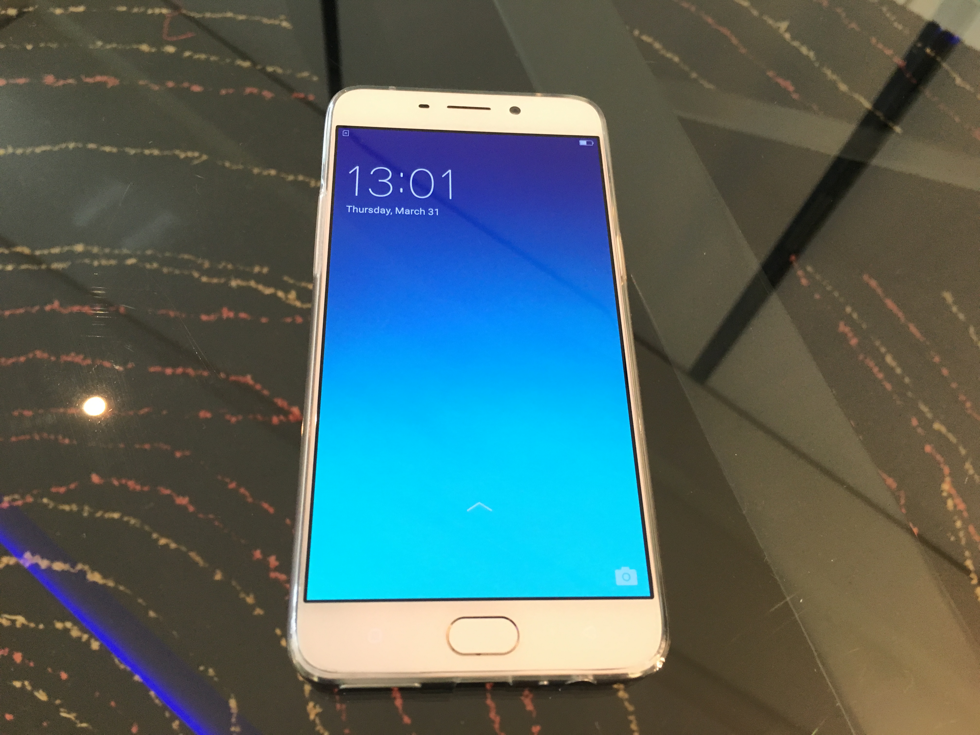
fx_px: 821
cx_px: 490
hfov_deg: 61.7
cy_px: 368
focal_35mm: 29
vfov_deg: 48.2
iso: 125
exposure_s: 1/33
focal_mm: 4.15
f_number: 2.2
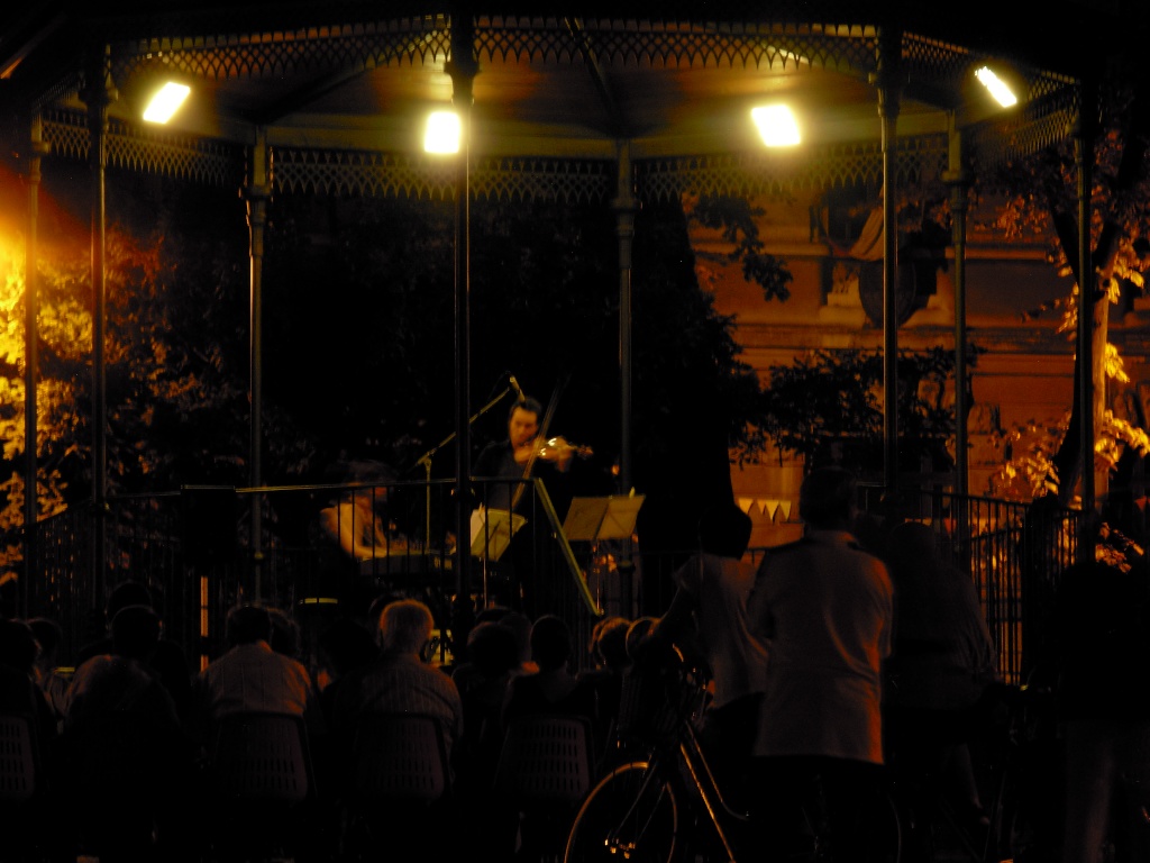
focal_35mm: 190
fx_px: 6312
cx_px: 575
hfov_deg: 10.4
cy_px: 432
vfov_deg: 7.8
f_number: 8.4
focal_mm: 31.4
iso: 50
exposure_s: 4
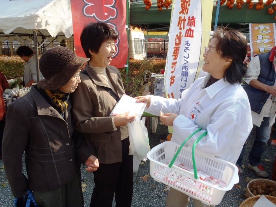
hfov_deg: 63.4
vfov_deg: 49.7
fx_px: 223
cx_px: 138
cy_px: 104
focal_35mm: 28
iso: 80
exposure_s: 1/250
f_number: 3.9
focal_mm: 5
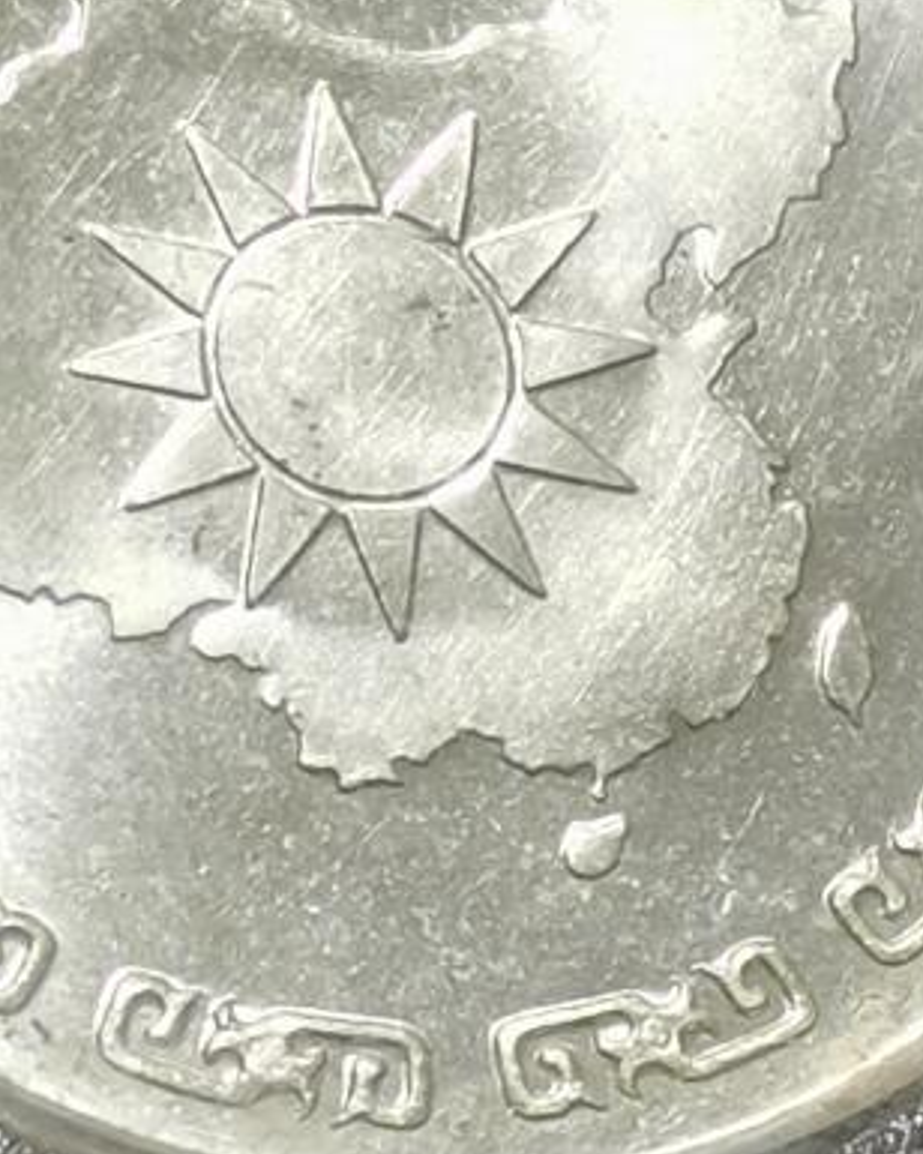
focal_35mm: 315
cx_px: 342
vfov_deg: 6.1
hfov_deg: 4.9
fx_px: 10756
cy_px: 330
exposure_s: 1/100
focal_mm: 5.58
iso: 50
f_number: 1.8
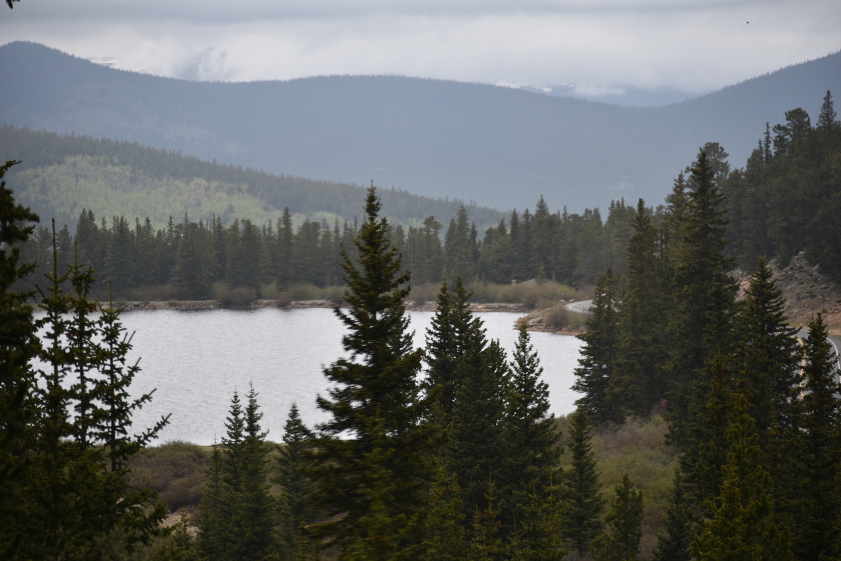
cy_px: 280
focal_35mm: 190
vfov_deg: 7.2
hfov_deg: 10.8
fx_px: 4439
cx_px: 420
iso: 160
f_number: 5.6
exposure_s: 1/400
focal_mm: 190
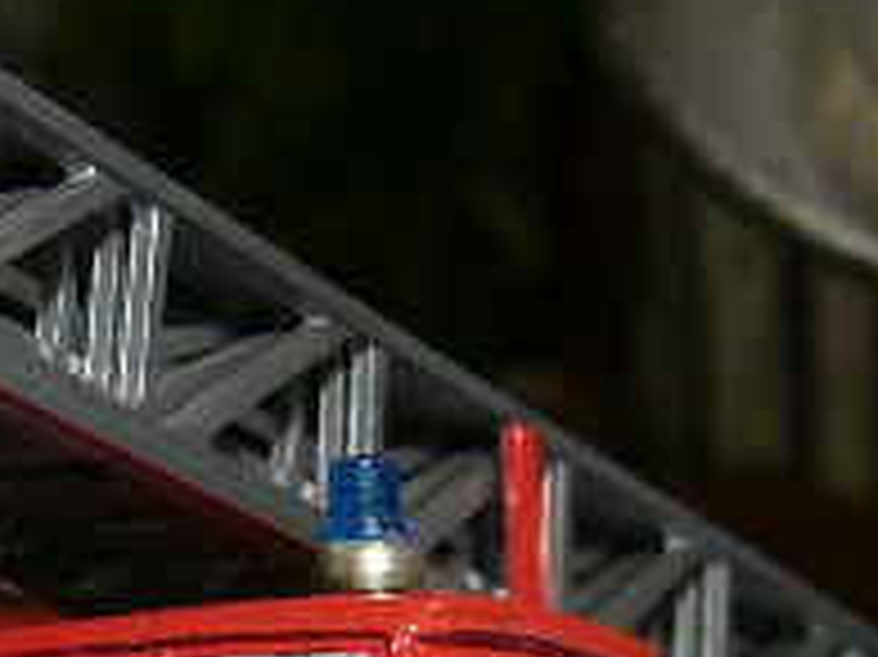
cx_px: 131
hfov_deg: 13.3
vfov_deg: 9.8
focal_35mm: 148
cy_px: 950
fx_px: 3752
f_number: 2.9
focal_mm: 6
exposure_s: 1/20
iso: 100
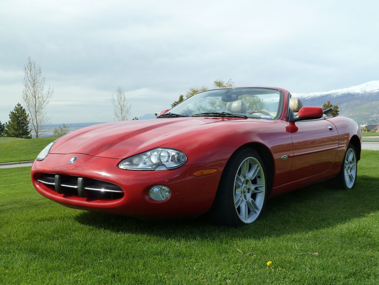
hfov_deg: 50.1
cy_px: 142
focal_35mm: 37
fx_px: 405
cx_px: 190
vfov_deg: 38.7
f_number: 4
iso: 125
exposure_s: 1/500
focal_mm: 6.1
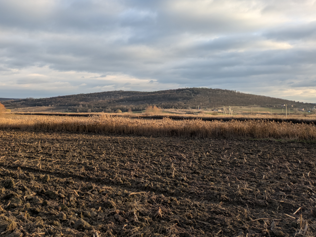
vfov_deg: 46.6
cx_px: 133
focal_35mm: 30
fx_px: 274
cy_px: 95
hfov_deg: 59.6
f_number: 1.89
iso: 56
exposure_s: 1/877
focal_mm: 5.43
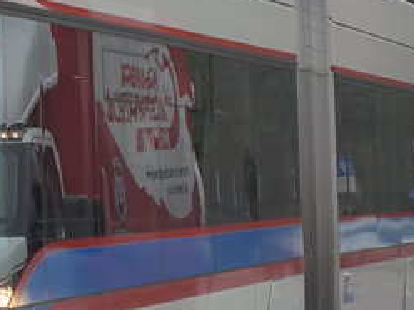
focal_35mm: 266
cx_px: -299
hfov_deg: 7.3
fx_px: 3181
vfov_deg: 5.6
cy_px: -32
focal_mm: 11.3
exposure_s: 1/250
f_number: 3.4
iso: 160
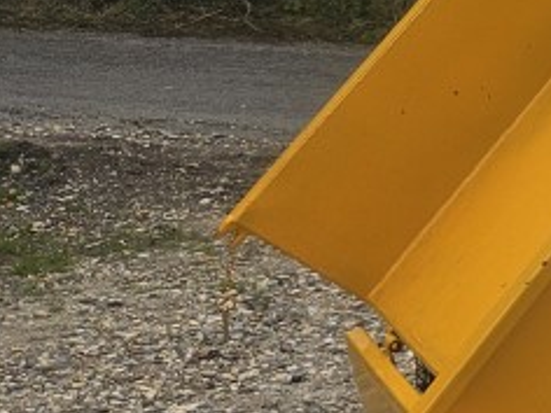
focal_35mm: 100
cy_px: 21
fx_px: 1592
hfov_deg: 15.1
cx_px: 1170
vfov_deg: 14.6
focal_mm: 5.4
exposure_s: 1/1951
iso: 25
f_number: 1.8
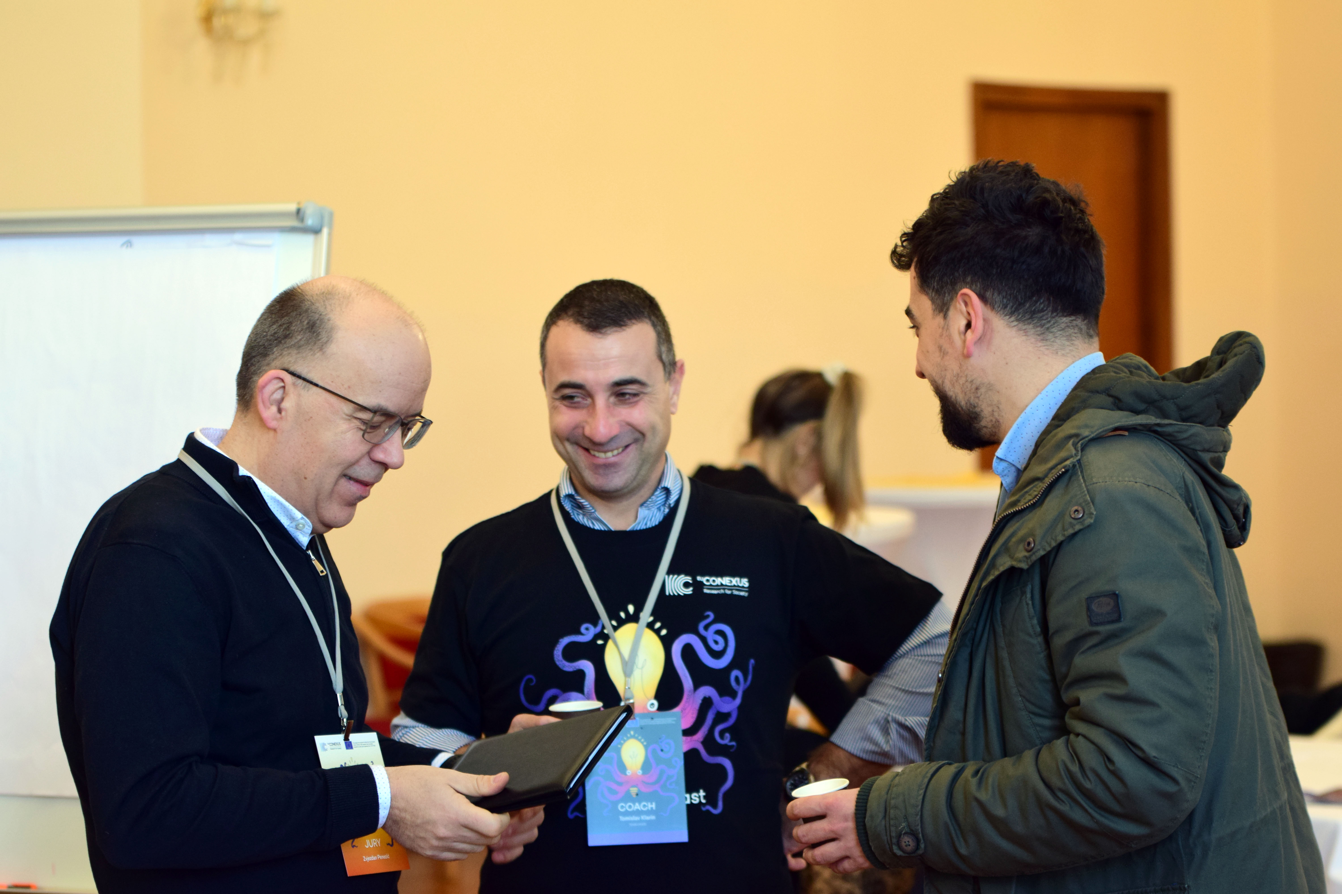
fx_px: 3914
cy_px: 447
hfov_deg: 19.5
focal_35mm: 105
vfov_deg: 13.0
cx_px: 671
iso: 1000
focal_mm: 70
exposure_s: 1/160
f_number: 2.8
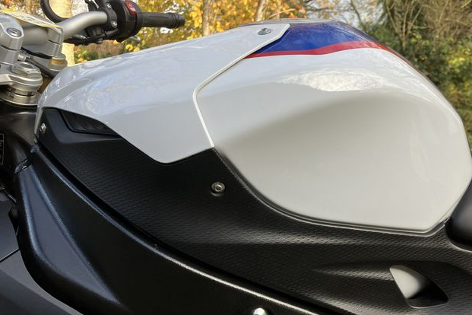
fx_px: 393
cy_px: 139
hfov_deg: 61.9
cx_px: 239
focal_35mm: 30
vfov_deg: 43.5
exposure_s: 1/318
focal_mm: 3.99
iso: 32
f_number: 1.8
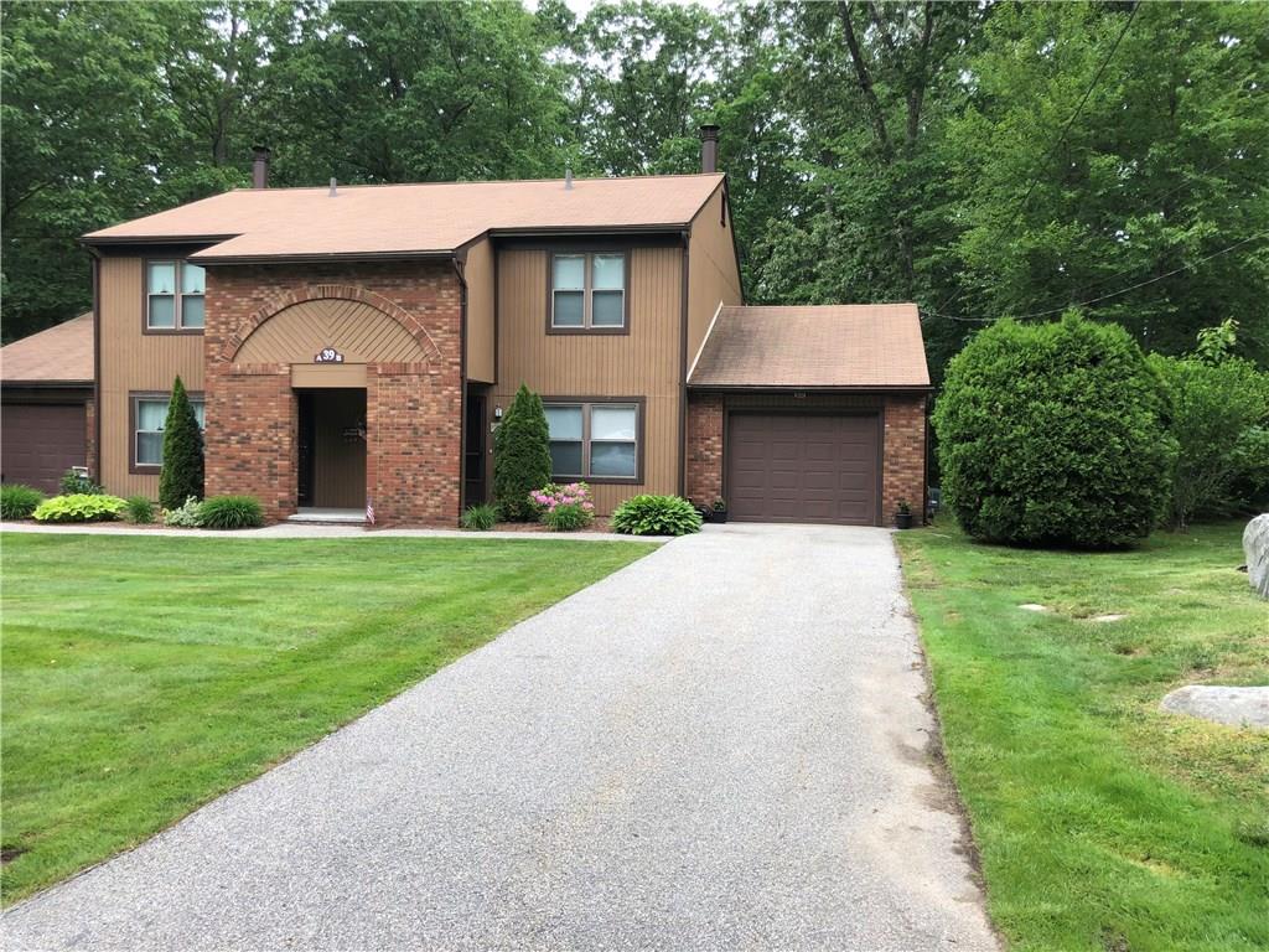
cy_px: 476
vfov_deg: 49.7
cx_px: 634
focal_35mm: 28
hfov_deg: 63.4
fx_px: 1026
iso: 20
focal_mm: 4
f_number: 1.8
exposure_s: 1/461
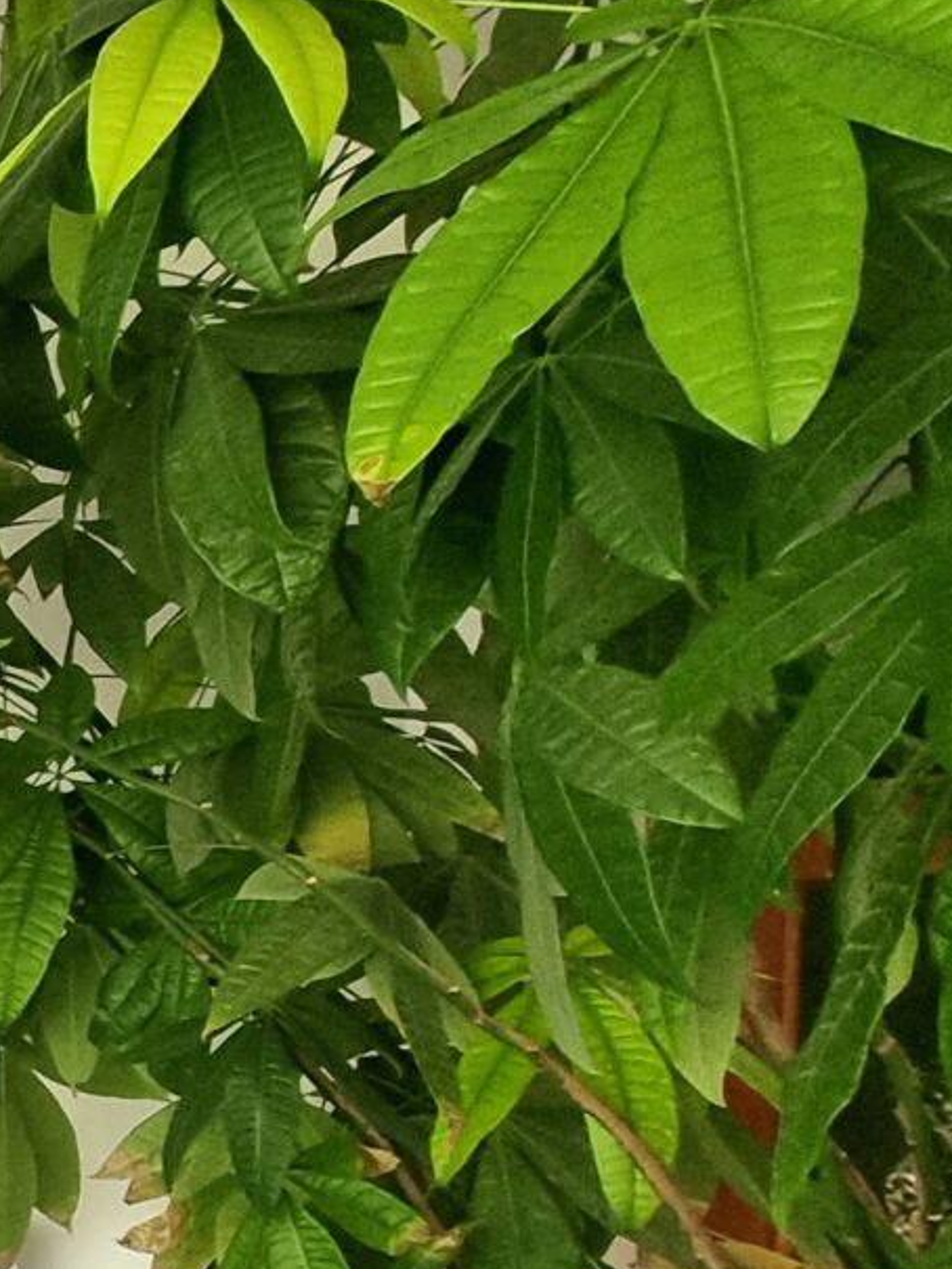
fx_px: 2016
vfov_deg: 33.4
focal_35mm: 55
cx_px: -1449
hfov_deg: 14.3
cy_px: 1095
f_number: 2.2
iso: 200
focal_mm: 2.2
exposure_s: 1/50
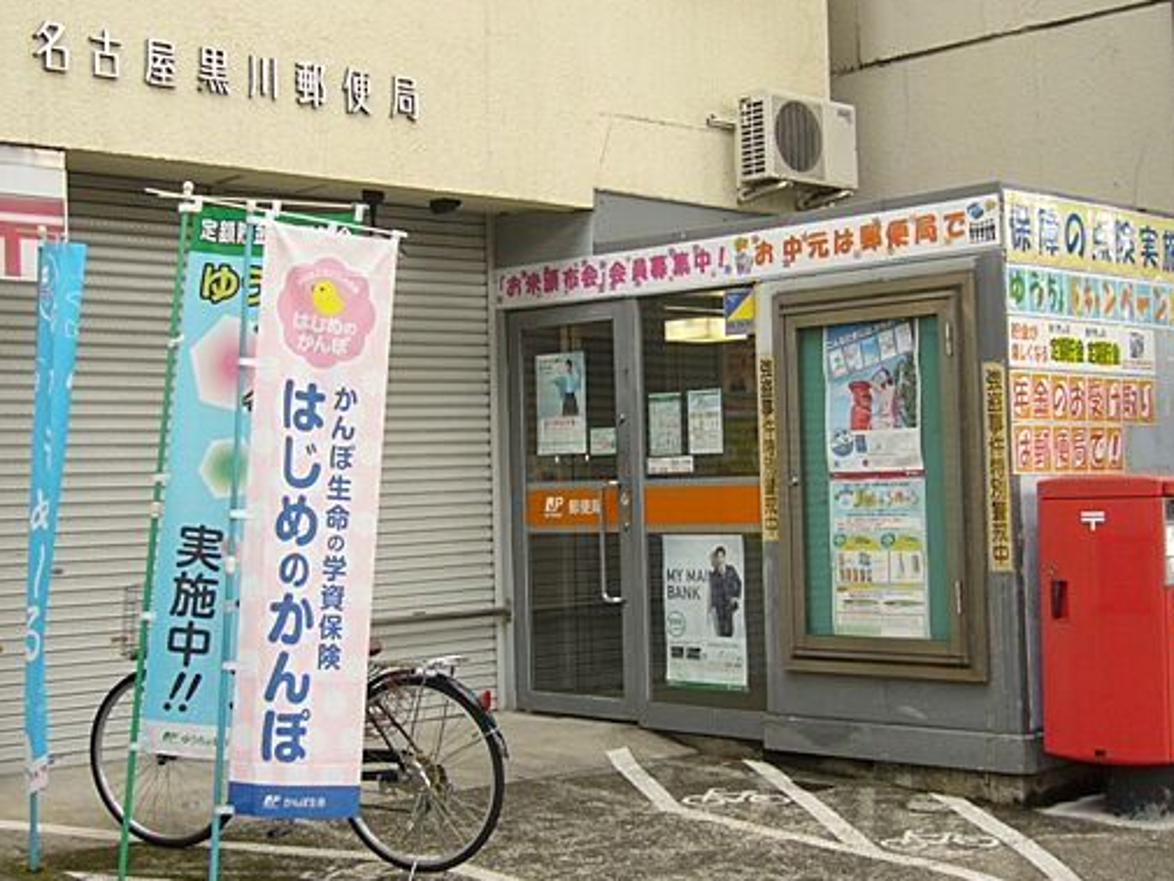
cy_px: 393
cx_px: 574
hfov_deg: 33.8
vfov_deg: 25.7
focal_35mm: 57
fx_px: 1934
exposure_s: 1/80
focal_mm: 7.5
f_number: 3.2
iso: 80
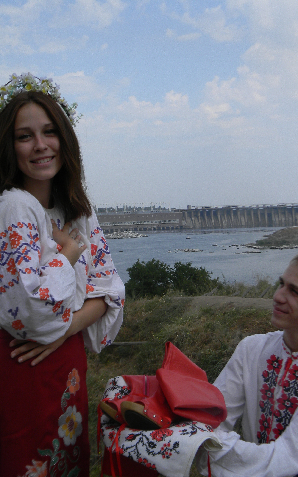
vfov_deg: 40.3
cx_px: 155
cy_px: 239
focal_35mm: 50
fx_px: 650
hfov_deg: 25.8
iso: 80
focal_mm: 8.6
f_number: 3.9
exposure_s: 1/747
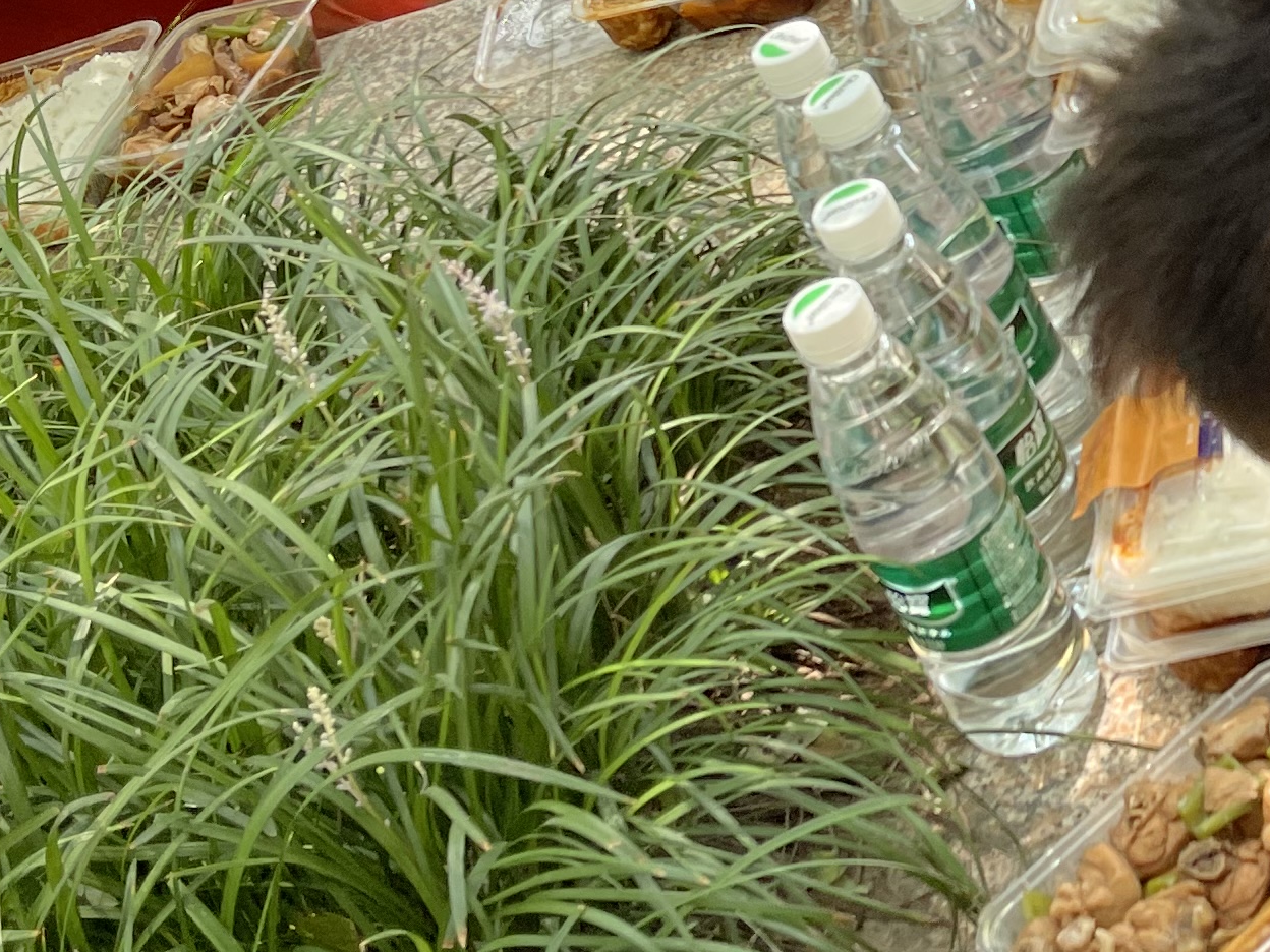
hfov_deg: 22.0
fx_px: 3082
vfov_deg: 17.2
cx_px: 1409
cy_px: 33
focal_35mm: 84
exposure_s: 1/488
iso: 32
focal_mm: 5.1
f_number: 1.6
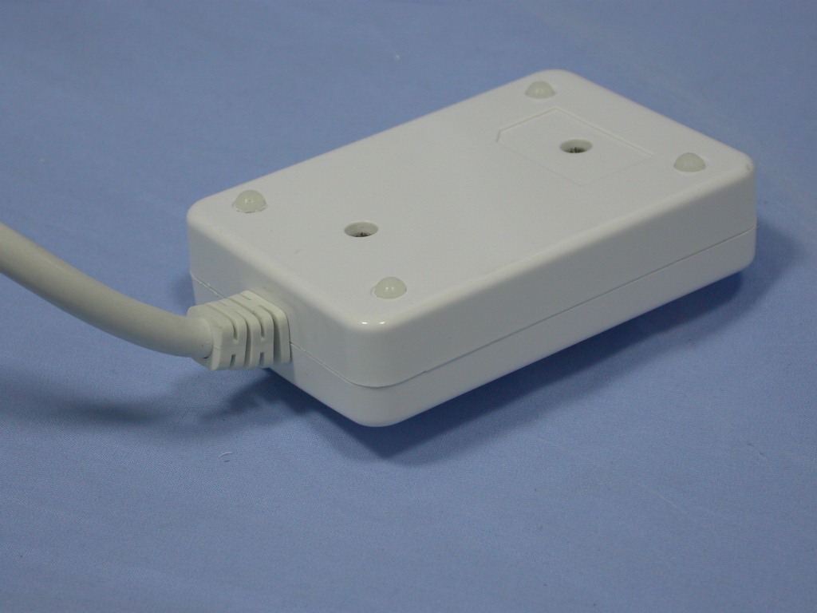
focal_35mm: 111
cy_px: 306
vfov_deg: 13.3
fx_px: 2620
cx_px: 408
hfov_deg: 17.7
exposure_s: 1/8.9
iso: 100
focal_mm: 23.1
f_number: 4.2
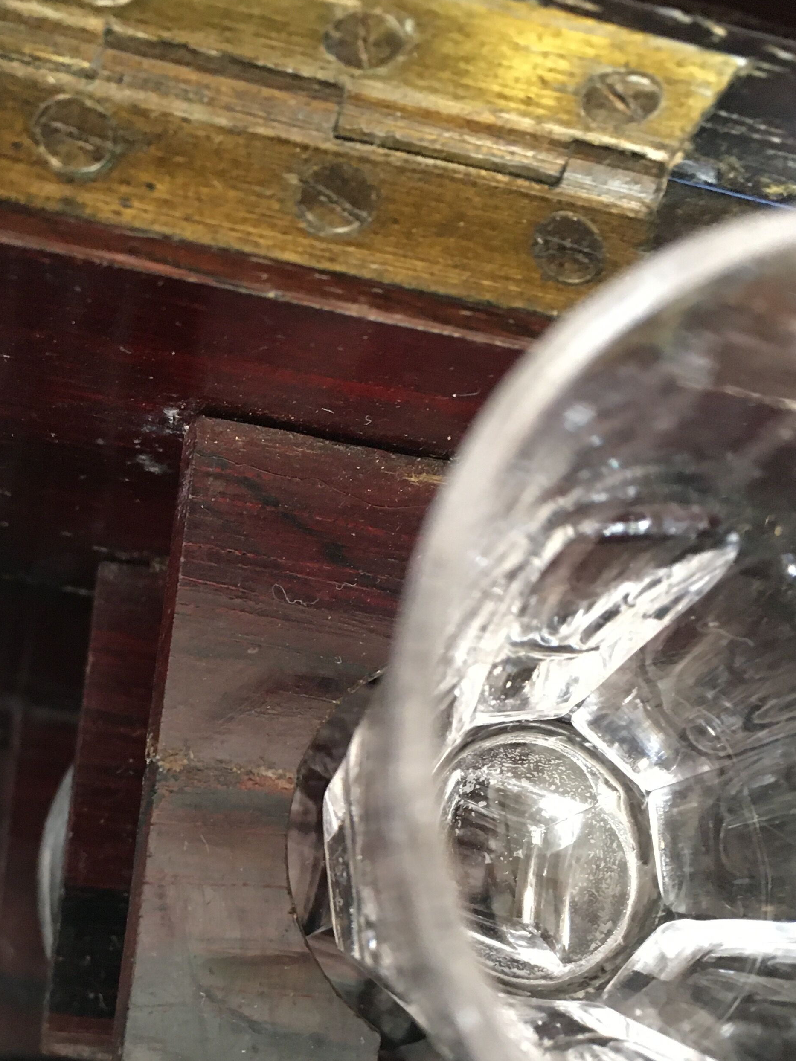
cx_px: 165
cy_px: 731
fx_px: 1441
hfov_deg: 30.2
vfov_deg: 39.8
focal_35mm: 47
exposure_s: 1/20
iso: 200
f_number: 2.2
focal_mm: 4.15
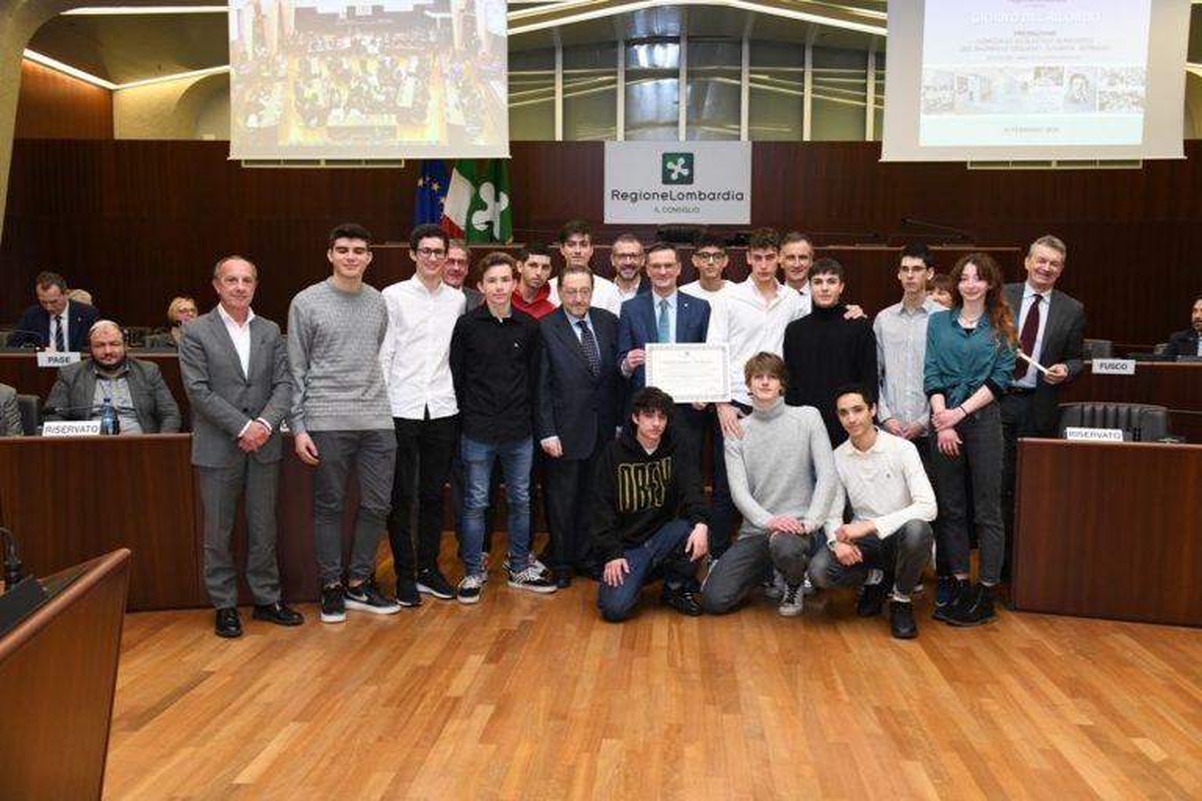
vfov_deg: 42.3
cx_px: 601
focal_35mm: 31
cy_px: 400
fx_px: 1035
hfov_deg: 60.3
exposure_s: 1/250
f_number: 6.3
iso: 2500
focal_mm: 31
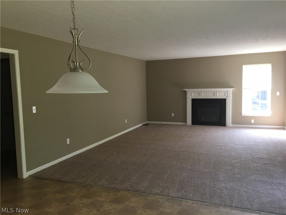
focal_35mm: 29
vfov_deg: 48.2
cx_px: 143
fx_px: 240
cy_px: 108
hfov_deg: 61.7
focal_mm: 4.15
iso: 50
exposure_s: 1/30
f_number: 2.2
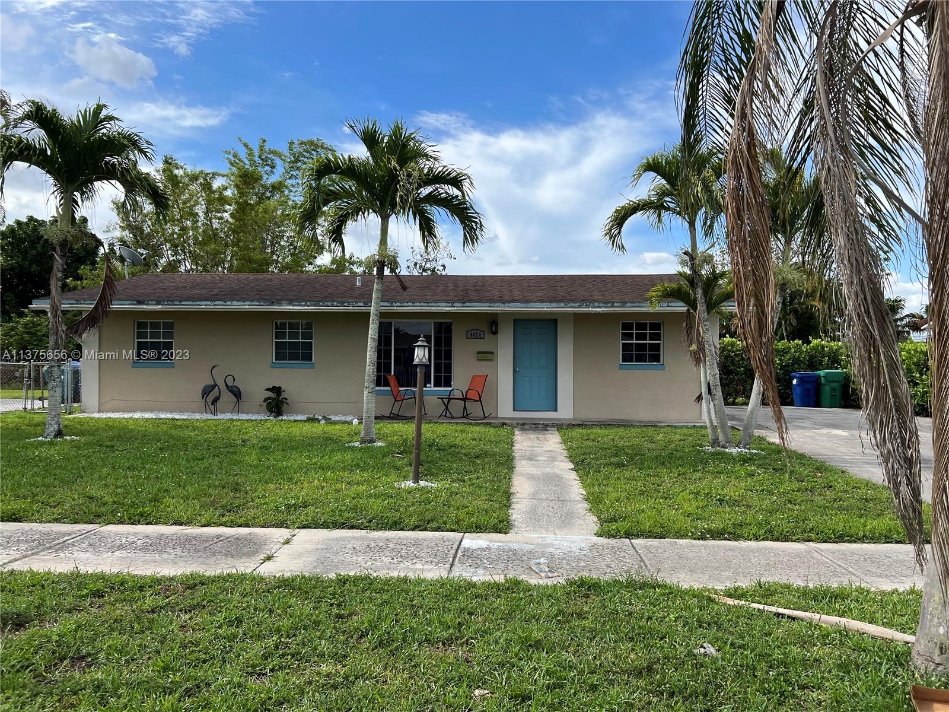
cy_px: 356
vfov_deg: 53.1
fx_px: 713
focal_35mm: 26
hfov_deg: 67.3
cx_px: 474
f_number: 1.5
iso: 50
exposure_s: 1/2841
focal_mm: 5.7
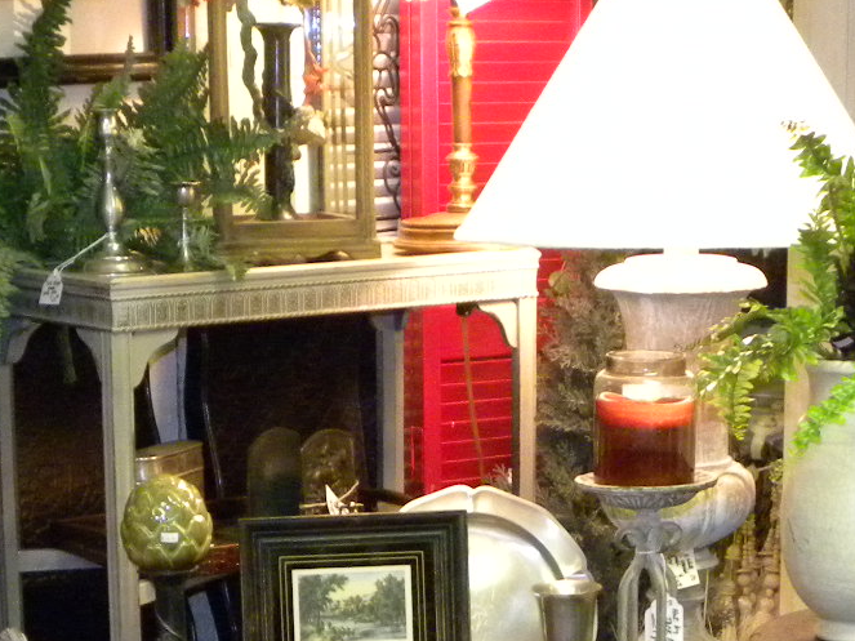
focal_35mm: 102
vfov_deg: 14.3
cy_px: 642
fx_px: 2519
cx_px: 395
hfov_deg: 19.3
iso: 400
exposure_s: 1/30
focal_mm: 5.9
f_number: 2.8
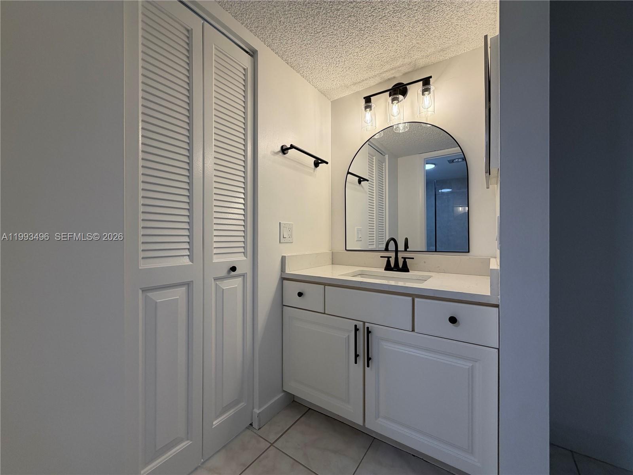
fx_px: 256
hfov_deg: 102.1
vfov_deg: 85.7
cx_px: 316
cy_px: 238
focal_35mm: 14
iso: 80
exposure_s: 1/120
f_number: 2.2
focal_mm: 2.22
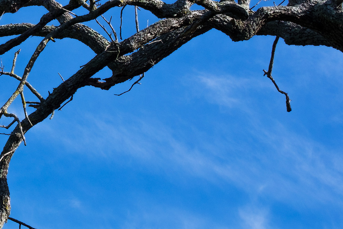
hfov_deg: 11.2
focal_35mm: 181
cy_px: -16
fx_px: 1725
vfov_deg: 7.5
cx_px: -46
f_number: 14
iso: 200
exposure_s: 1/125
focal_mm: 50
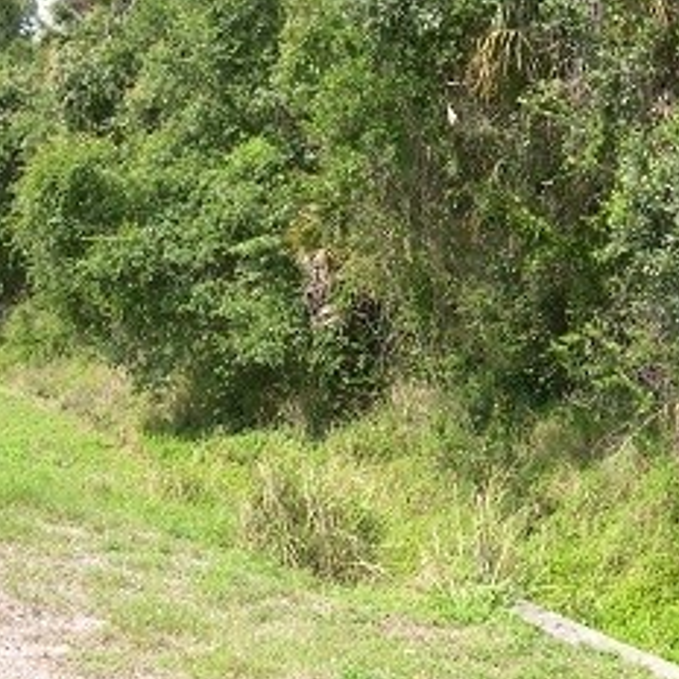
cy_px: 348
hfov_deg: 29.5
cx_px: 369
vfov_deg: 29.6
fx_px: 1287
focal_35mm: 58
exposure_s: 1/515
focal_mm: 8
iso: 100
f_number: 2.8
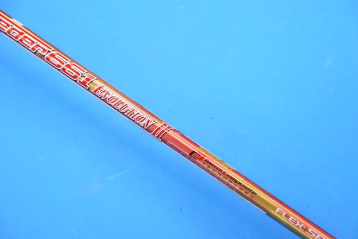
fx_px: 875
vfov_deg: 15.5
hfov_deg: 23.1
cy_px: 125
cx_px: 179
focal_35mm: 88
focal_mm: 42
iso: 640
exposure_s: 1/80
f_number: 5.6
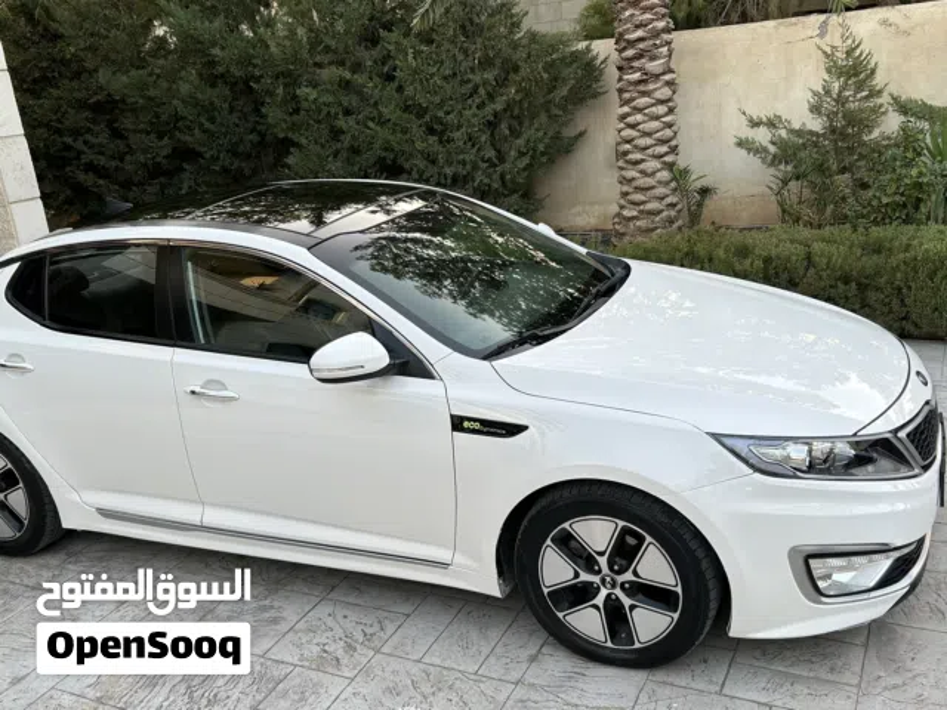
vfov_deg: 53.1
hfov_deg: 67.3
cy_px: 355
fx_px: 711
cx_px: 474
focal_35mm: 26
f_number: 1.5
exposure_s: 1/281
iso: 40
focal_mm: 5.7
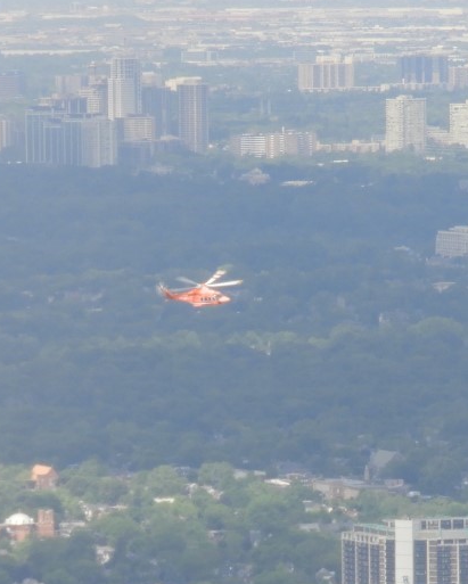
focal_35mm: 493
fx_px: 8528
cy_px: 609
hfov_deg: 3.1
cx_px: 42
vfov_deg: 3.9
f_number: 5.3
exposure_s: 1/100
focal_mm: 32.2
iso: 100
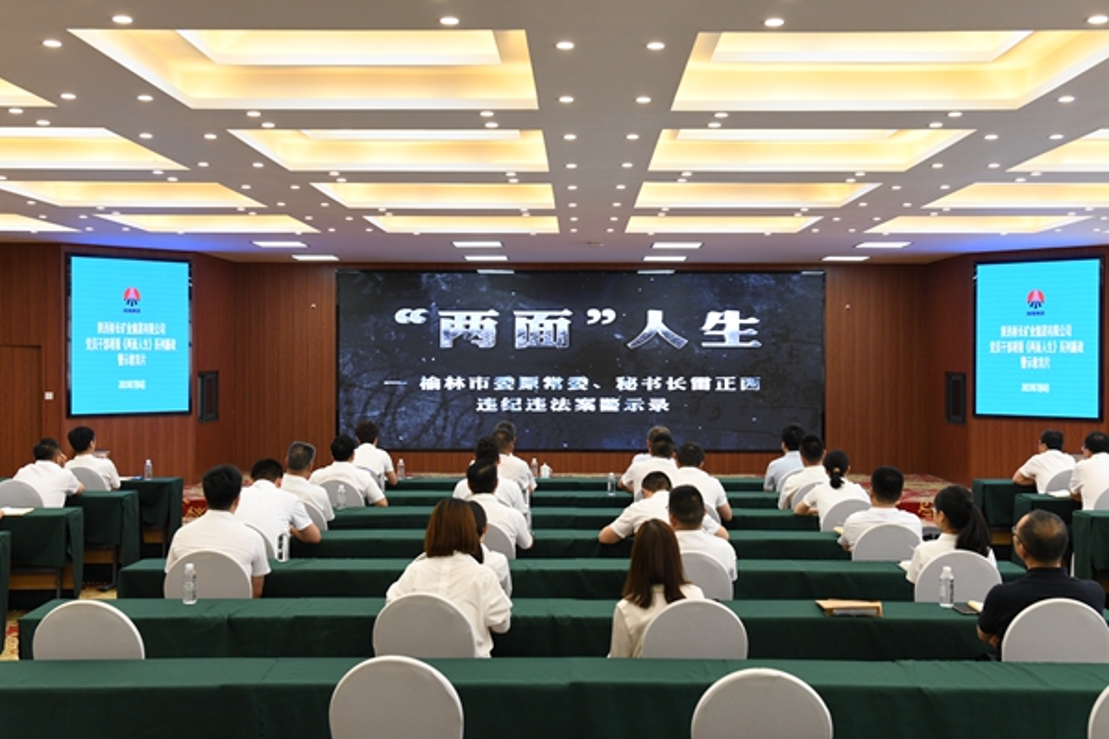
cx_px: 554
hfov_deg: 50.7
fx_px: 1171
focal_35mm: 38
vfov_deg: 35.1
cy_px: 370
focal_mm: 38
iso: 1600
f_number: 5.6
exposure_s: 1/125
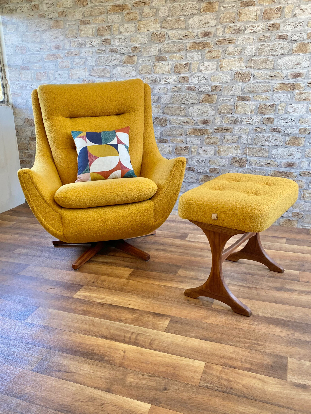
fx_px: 311
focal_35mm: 26
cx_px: 156
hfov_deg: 53.1
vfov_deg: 67.3
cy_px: 207
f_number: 1.8
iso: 125
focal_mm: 4.25
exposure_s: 1/121
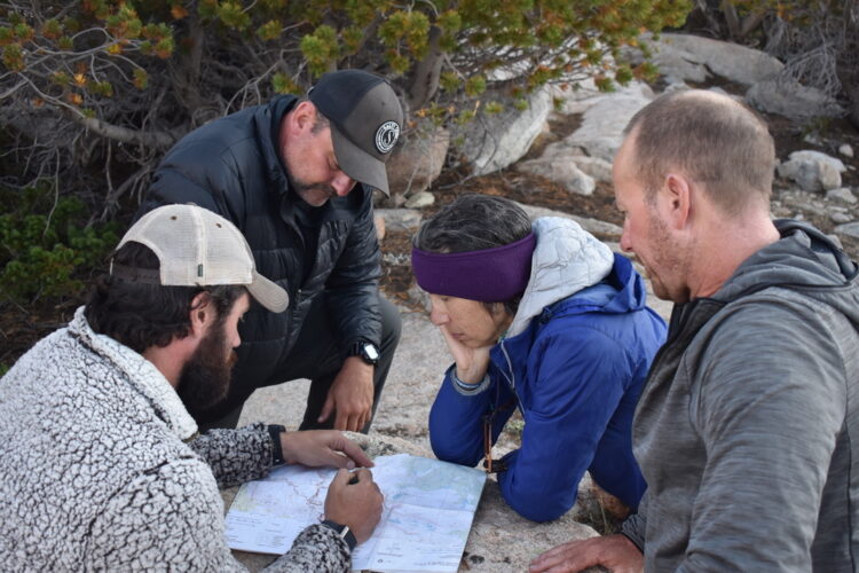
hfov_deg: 43.6
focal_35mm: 45
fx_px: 1074
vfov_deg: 29.9
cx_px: 430
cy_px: 286
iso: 560
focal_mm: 30
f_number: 4.2
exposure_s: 1/250
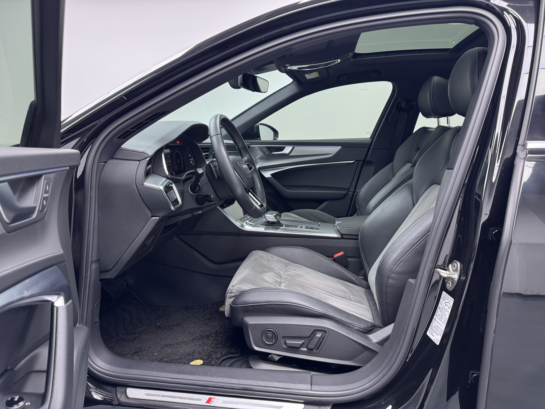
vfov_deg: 56.8
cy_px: 204
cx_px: 272
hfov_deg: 71.6
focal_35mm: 24
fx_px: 378
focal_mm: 6.76
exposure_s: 1/100
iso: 200
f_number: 1.78
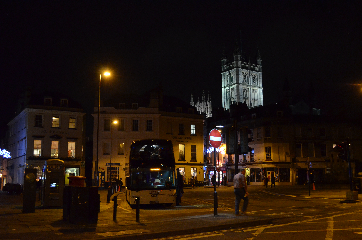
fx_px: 391
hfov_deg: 49.6
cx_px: 181
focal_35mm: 39
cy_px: 120
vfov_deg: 34.1
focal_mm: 26
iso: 2800
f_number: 4.2
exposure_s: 1/30
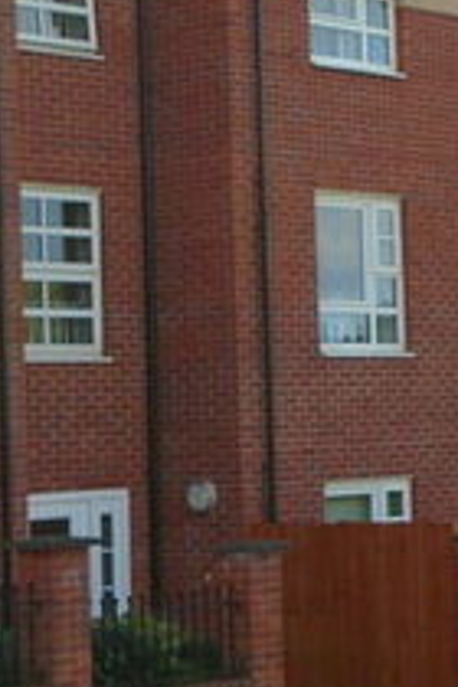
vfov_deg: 16.4
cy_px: 260
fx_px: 2385
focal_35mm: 125
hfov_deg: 10.9
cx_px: 412
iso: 100
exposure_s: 1/320
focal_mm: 6.4
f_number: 3.8
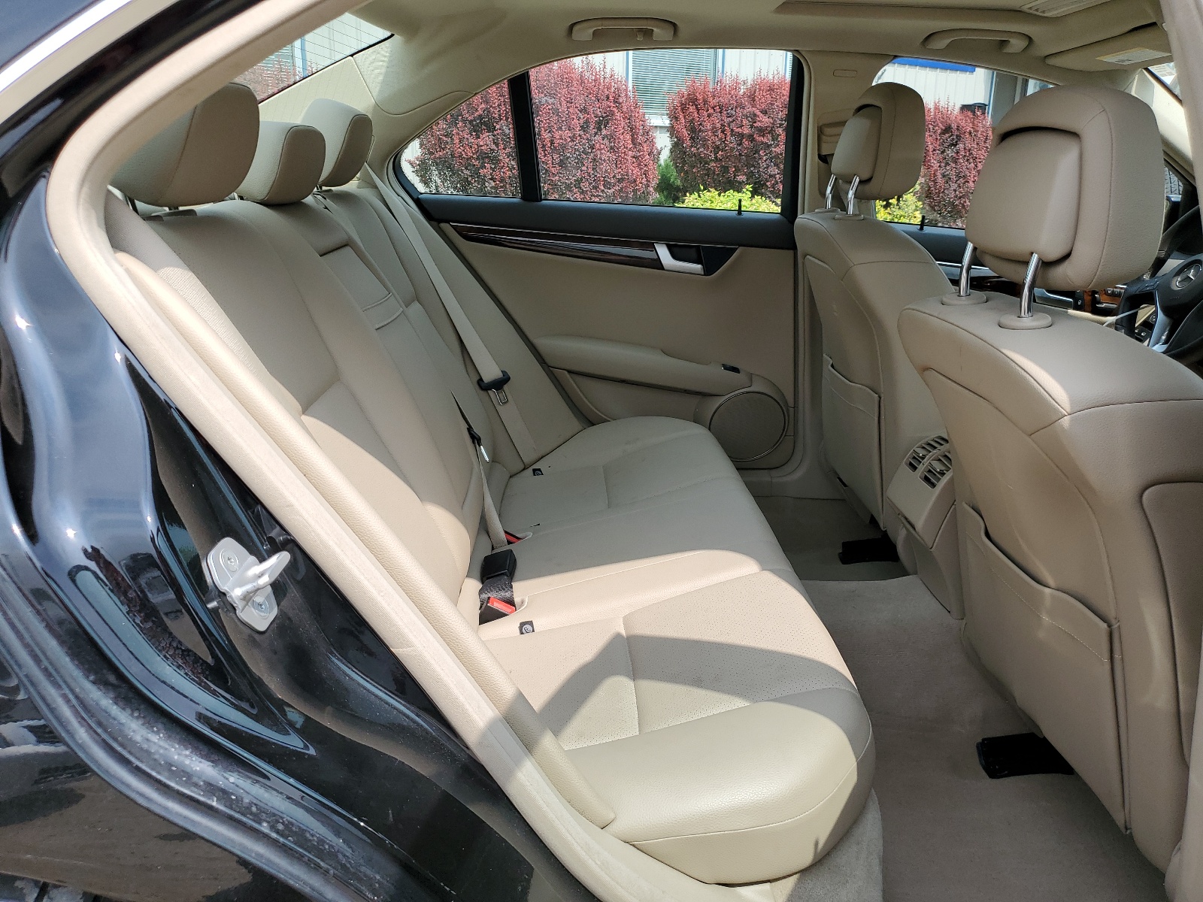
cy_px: 451
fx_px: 904
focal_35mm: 26
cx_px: 602
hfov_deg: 67.3
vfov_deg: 53.1
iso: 50
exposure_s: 1/1429
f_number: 1.5
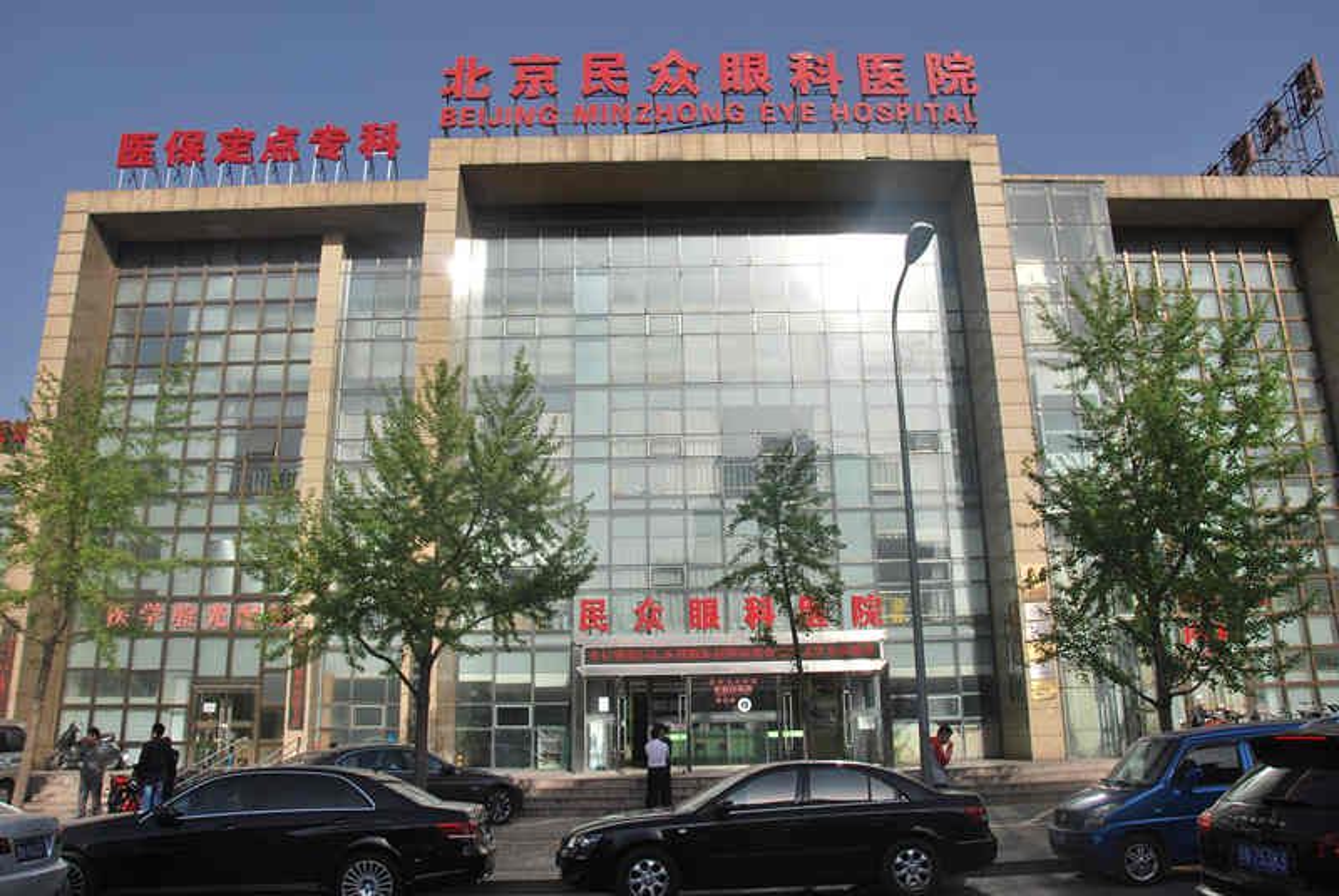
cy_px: 448
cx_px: 670
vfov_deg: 22.7
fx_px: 2234
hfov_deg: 33.4
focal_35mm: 60
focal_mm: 40
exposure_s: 1/640
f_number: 13
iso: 100
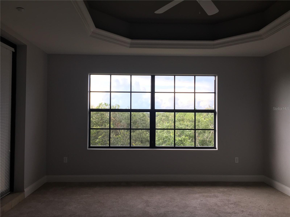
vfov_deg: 48.2
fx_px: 243
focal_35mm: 29
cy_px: 108
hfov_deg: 61.7
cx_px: 145
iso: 40
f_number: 2.2
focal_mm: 4.15
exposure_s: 1/120
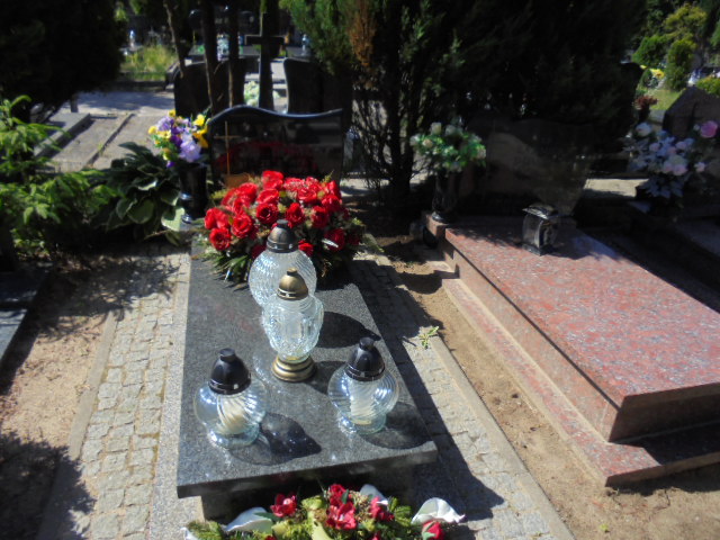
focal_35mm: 26
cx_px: 360
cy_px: 270
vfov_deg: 53.1
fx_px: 541
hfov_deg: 67.3
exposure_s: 1/800
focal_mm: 4.6
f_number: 3.5
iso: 100
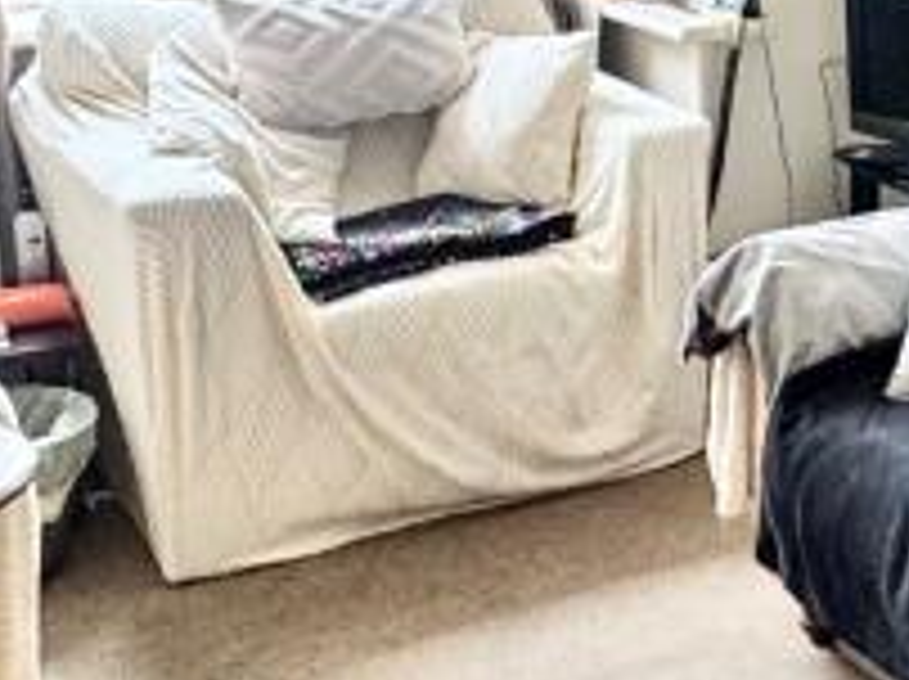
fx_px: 1862
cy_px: 86
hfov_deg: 26.3
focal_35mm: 71
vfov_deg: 20.3
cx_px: 855
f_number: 2.2
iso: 200
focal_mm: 2.22
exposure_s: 1/99
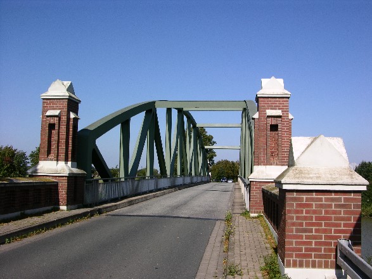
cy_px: 140
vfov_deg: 40.7
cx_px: 186
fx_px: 376
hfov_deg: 52.6
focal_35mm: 35
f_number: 8
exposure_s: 1/190
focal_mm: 8.9
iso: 50
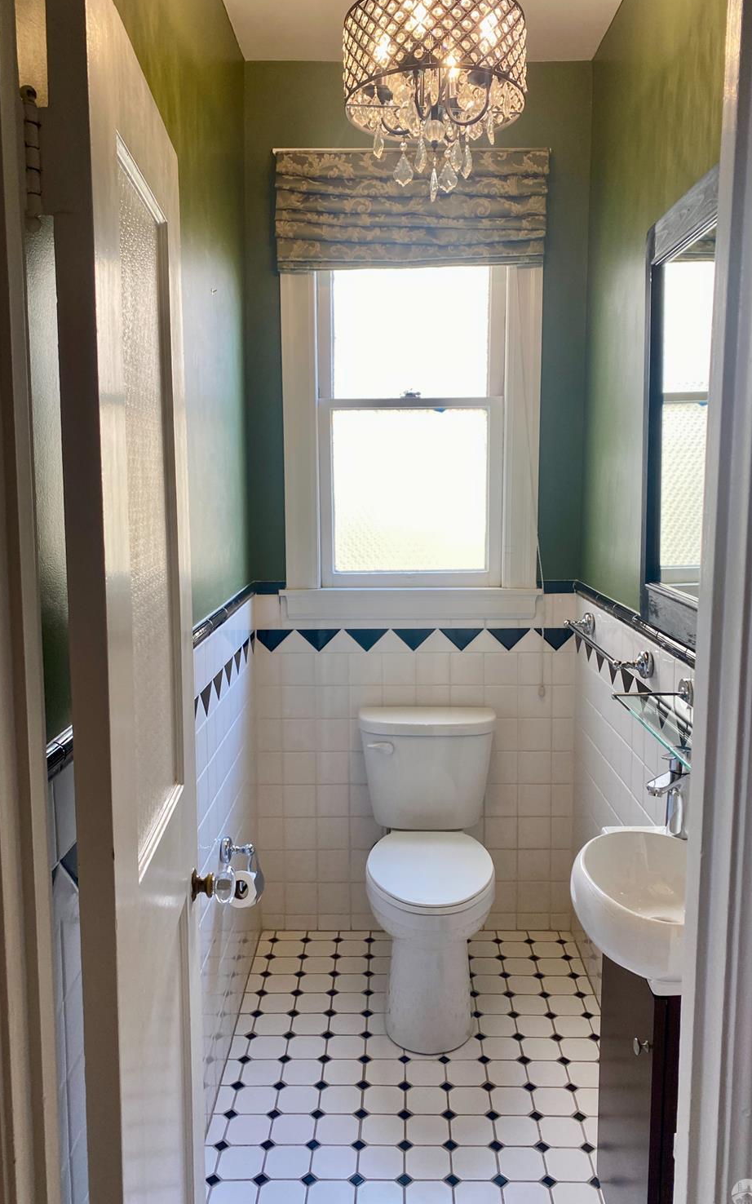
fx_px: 919
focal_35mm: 28
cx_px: 402
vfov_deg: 66.5
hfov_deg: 44.5
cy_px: 602
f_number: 1.8
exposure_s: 1/60
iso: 64
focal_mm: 4.25
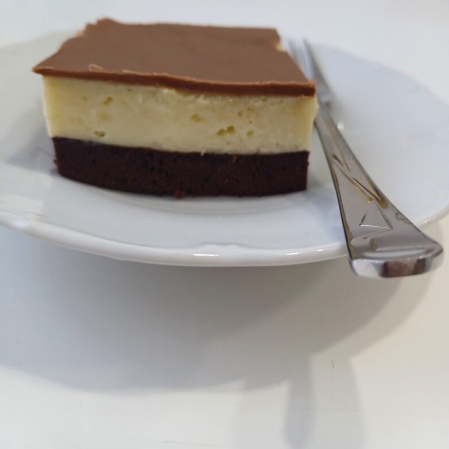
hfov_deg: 54.0
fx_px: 440
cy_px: 151
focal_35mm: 30
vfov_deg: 53.0
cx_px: 226
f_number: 1.8
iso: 80
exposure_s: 1/50
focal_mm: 4.65
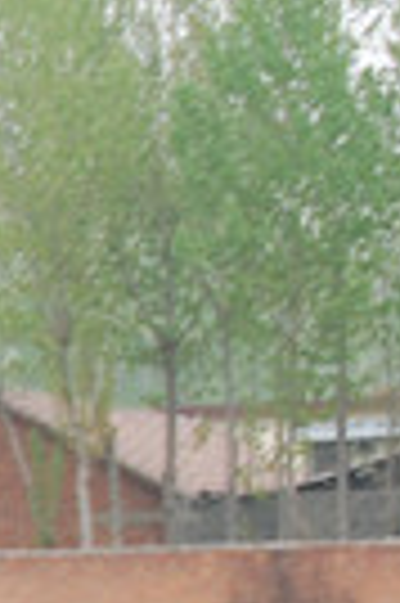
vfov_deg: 5.4
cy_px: 839
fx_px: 6282
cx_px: -1263
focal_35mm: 376
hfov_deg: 3.5
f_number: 9
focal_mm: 42
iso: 200
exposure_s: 1/125
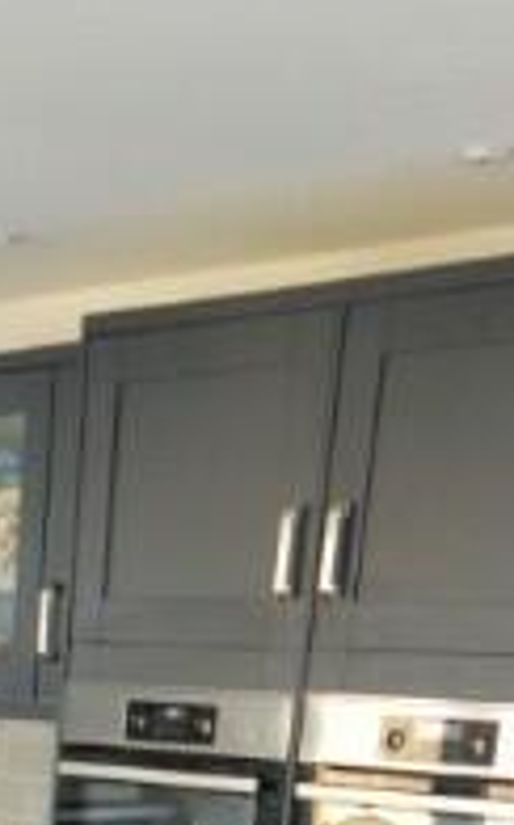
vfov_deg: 21.0
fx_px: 1798
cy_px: 1313
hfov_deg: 15.5
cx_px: -160
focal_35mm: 80
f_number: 8
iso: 400
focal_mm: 10
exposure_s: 1/13
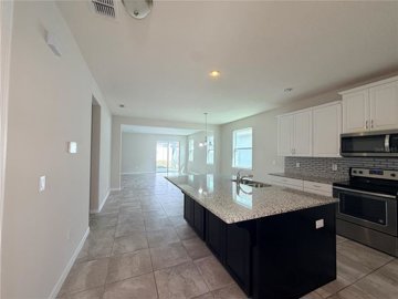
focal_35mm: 14
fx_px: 161
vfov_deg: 85.7
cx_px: 199
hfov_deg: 102.1
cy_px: 150
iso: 160
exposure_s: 1/120
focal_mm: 2.22
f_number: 2.2
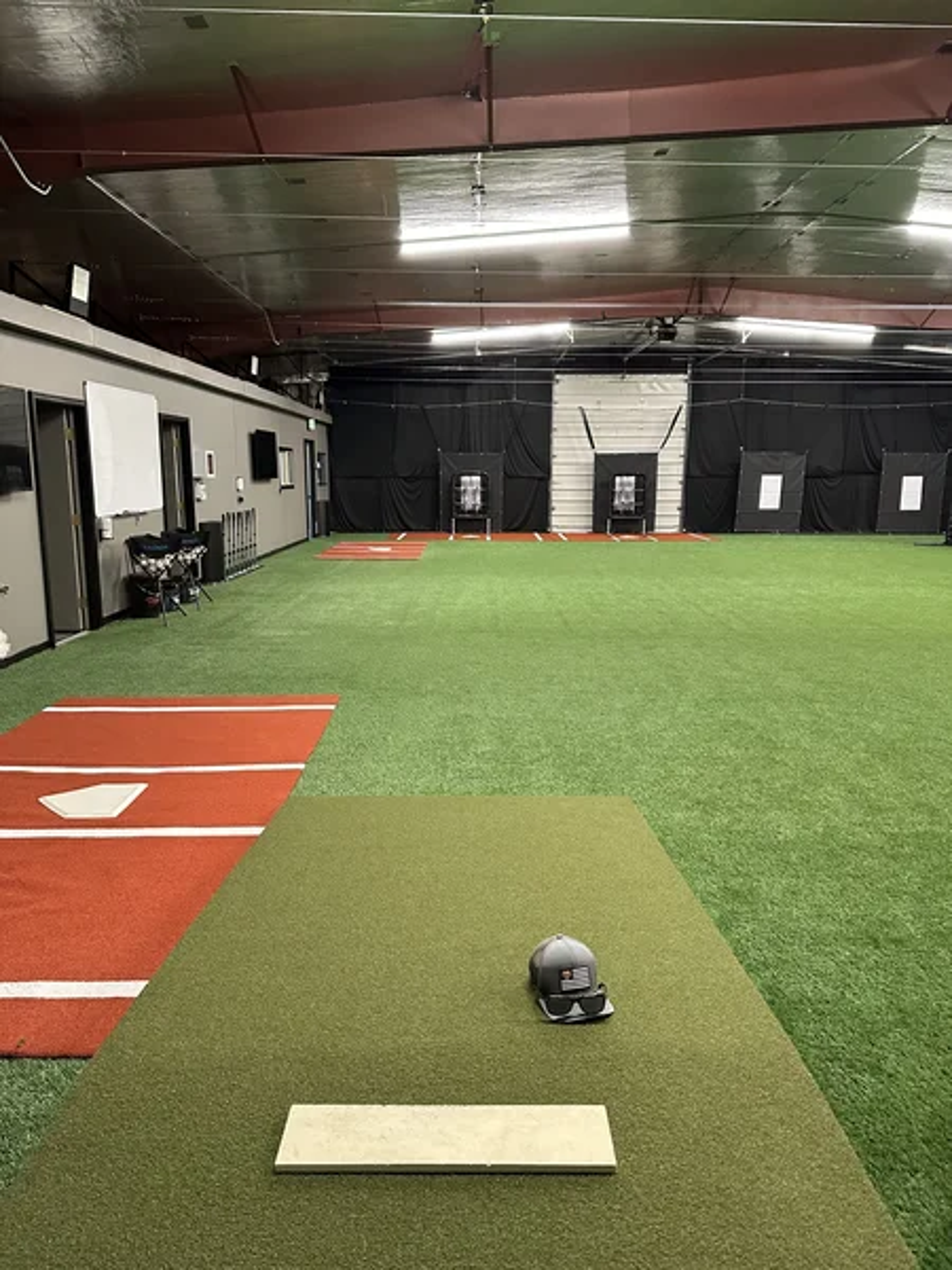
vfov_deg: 71.6
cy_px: 635
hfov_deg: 56.8
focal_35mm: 24
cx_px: 476
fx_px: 880
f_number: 1.78
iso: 640
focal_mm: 6.86
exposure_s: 1/60
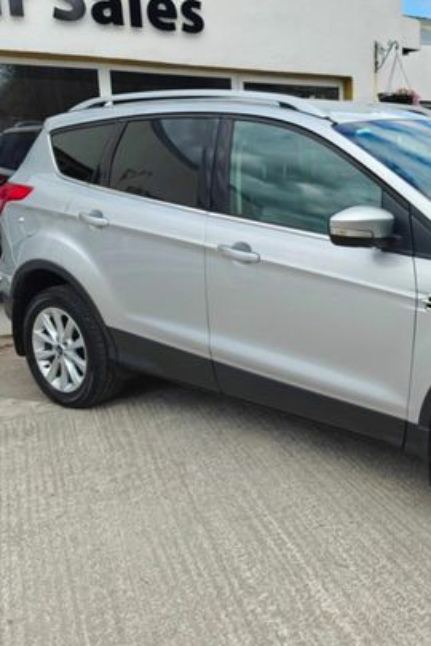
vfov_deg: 51.8
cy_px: 293
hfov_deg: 33.4
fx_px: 664
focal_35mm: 37
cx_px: 415
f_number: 1.7
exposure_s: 1/633
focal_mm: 6.06
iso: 64
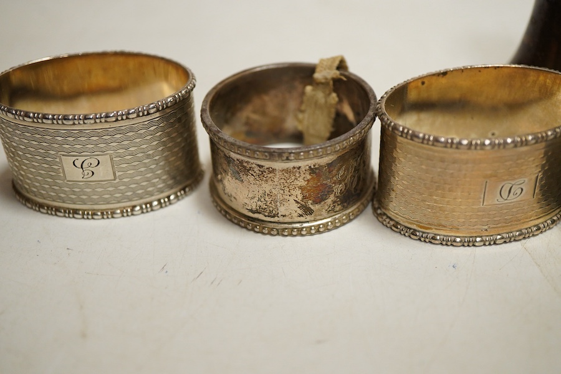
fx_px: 701
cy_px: 187
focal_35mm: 45
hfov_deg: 43.6
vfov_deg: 29.9
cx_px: 280
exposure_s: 1/125
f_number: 3.5
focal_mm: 30
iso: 1250
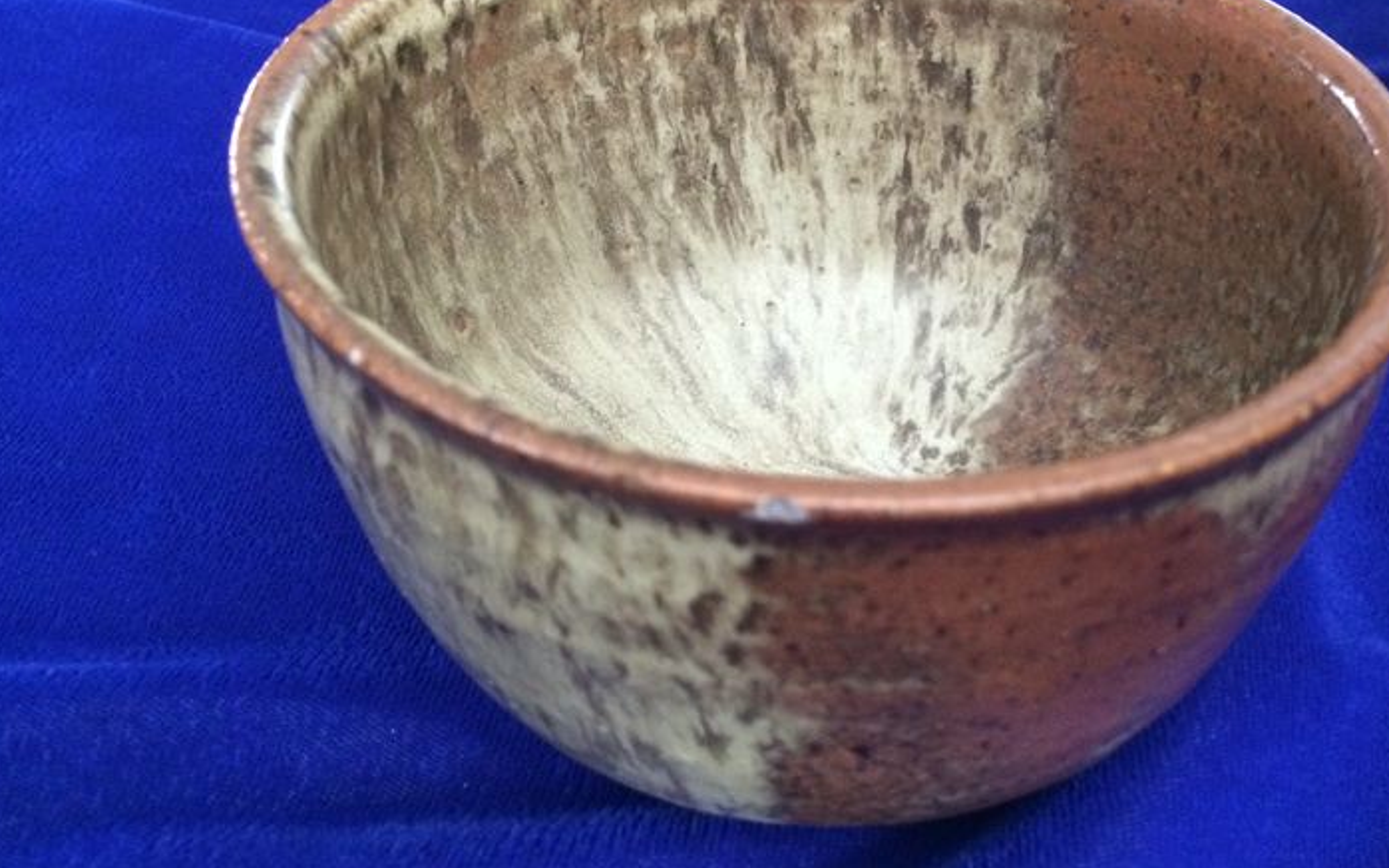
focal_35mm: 41
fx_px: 1552
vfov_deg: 31.1
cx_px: 850
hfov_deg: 47.9
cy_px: 333
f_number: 2.2
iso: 320
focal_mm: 4.12
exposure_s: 1/20
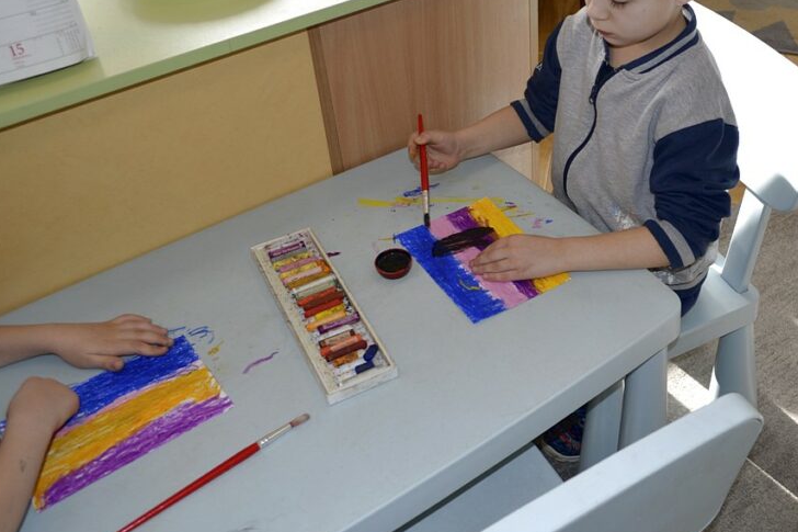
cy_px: 186
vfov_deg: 34.8
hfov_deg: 49.8
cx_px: 536
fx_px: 842
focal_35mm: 38
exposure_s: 1/125
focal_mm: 18
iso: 140
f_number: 4
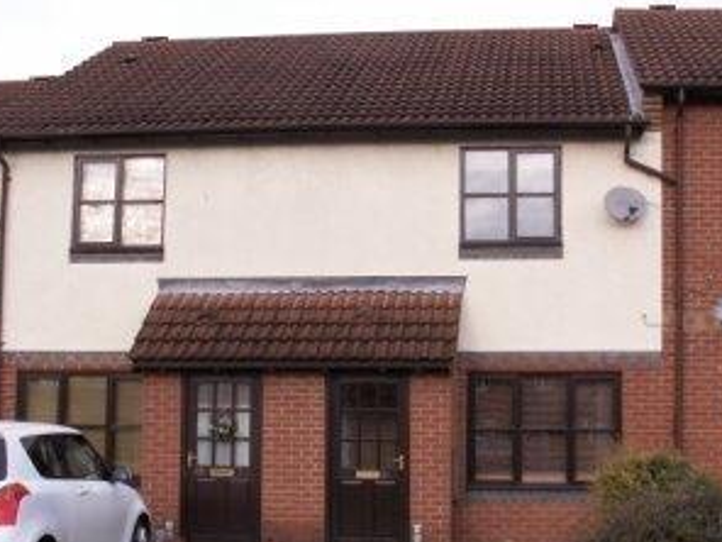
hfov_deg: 35.9
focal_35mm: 53
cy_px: 327
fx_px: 1105
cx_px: 471
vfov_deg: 27.5
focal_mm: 5.86
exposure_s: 1/80
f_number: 4
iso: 50
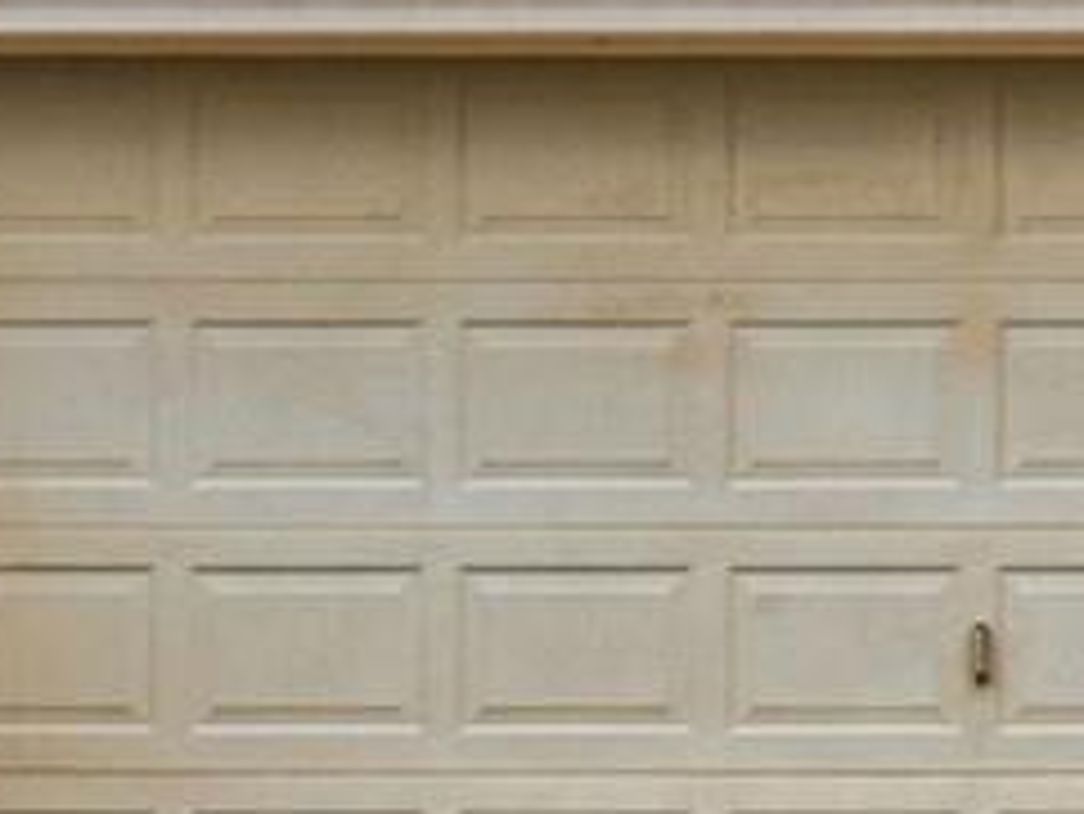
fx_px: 11624
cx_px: 2375
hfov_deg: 5.2
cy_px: 72
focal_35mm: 371
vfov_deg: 4.0
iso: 200
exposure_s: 1/400
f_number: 8
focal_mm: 28
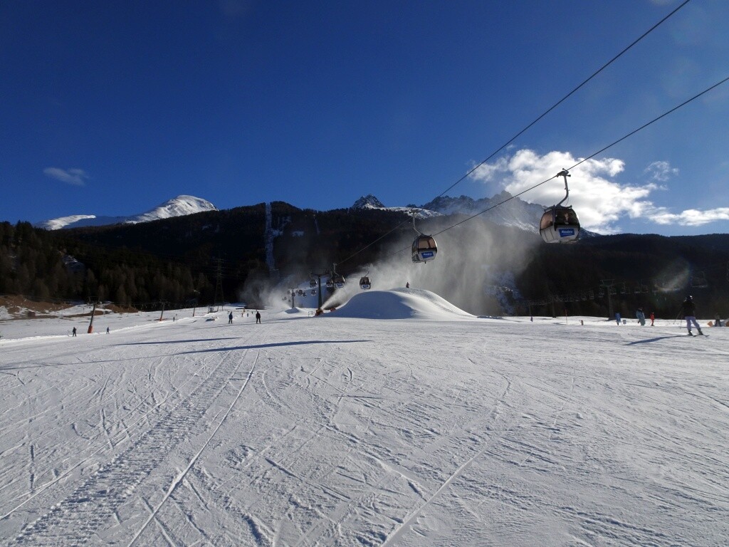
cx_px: 364
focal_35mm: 24
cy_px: 274
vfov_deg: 56.8
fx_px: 505
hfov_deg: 71.6
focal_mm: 4.1
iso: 80
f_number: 4.5
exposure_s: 1/2000
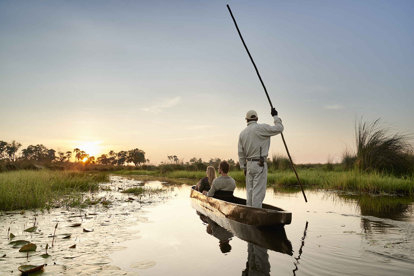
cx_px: 207
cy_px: 138
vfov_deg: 46.4
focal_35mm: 28
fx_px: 322
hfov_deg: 65.5
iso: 320
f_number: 8
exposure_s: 1/250
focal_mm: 28
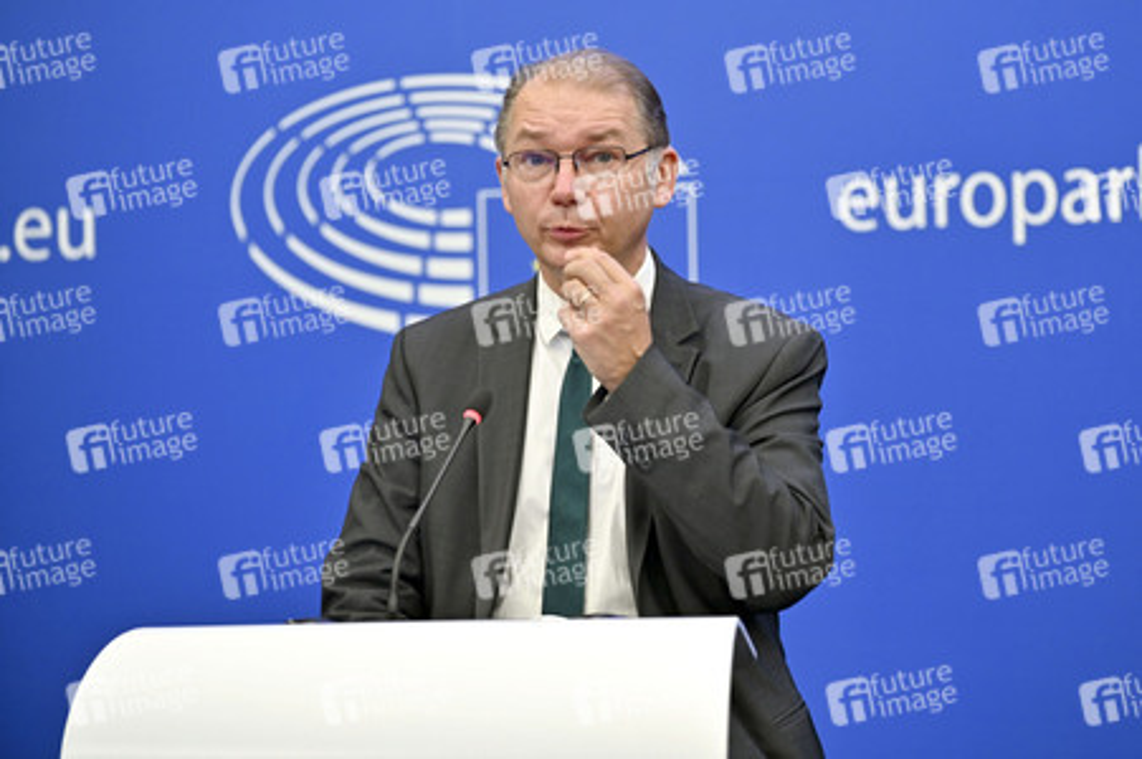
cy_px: 380
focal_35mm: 125
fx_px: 3962
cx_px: 571
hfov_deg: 16.4
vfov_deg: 11.0
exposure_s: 1/160
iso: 640
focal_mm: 125
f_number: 2.8
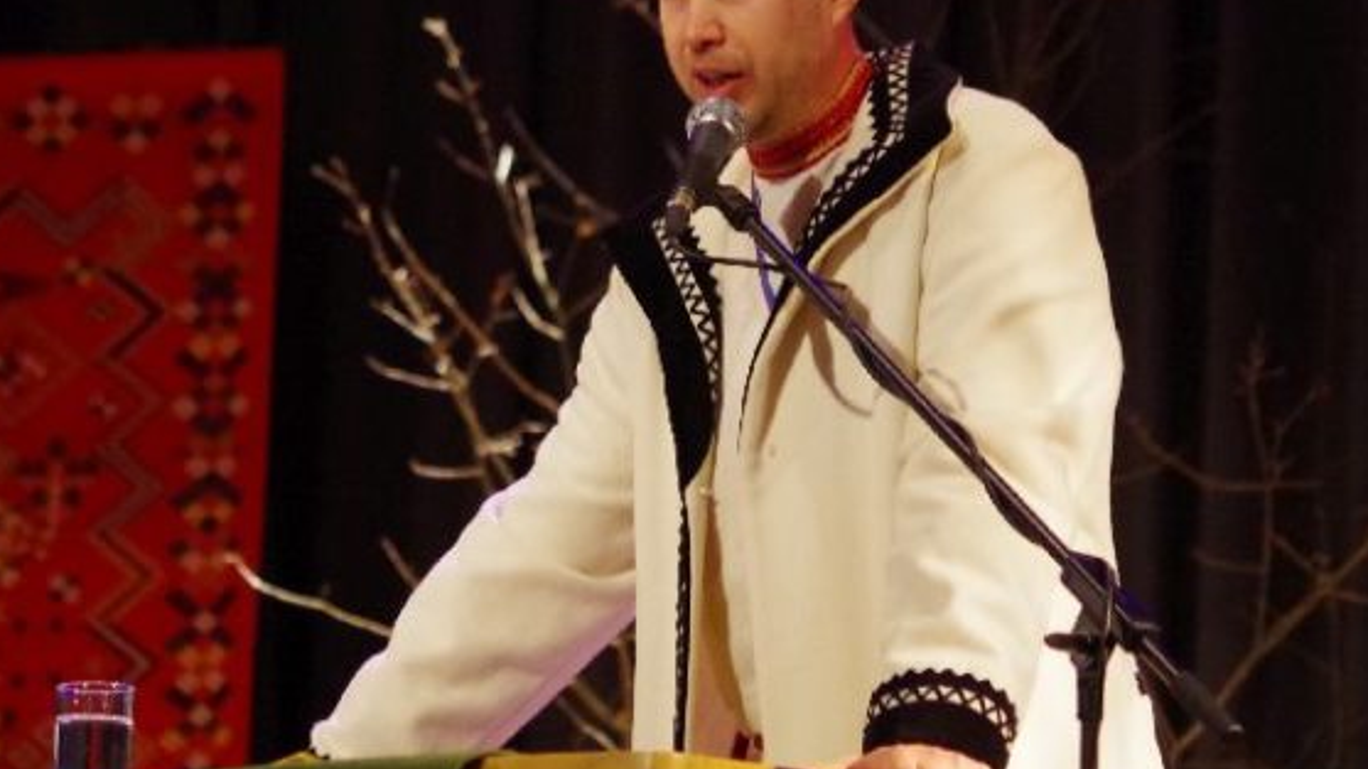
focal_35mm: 270
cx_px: 636
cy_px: 287
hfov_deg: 8.0
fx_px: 9792
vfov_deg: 4.5
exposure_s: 1/100
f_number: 4.5
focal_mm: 125
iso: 3200
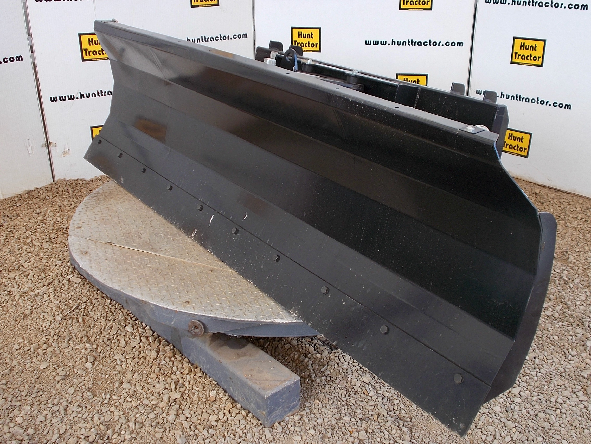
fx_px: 666
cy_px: 222
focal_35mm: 39
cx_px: 296
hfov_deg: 47.9
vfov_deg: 36.8
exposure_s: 1/80
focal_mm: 6.9
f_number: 3.9
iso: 80
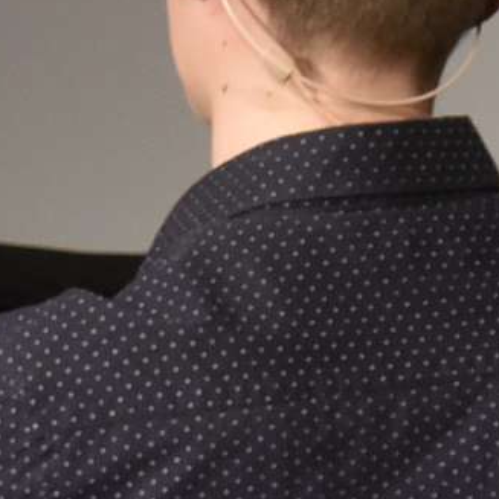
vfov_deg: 1.7
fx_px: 17222
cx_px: -310
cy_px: 595
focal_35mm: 1056
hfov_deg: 1.7
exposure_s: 1/80
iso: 2000
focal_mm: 135
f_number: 6.3
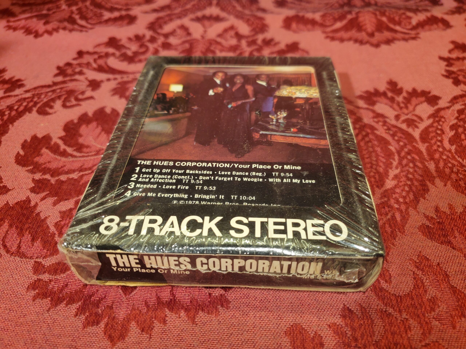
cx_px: 233
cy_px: 174
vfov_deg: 53.1
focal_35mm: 26
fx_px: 350
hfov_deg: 67.3
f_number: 1.5
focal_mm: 4.3
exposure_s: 1/120
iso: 100
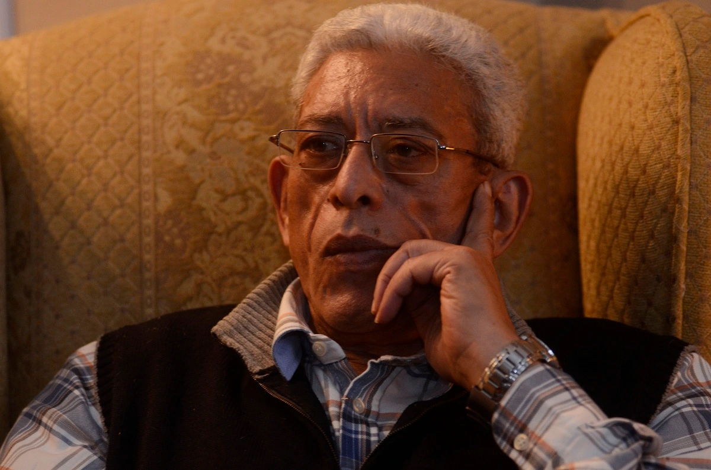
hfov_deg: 11.4
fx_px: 3547
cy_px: 235
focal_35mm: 180
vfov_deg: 7.6
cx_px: 356
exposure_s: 1/50
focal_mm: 120
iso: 1000
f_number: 2.8
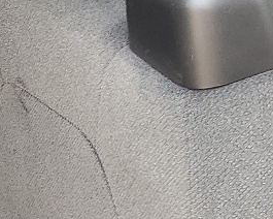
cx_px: -282
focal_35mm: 153
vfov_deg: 10.1
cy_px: 171
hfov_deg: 11.3
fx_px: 1236
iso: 50
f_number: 1.5
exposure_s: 1/233
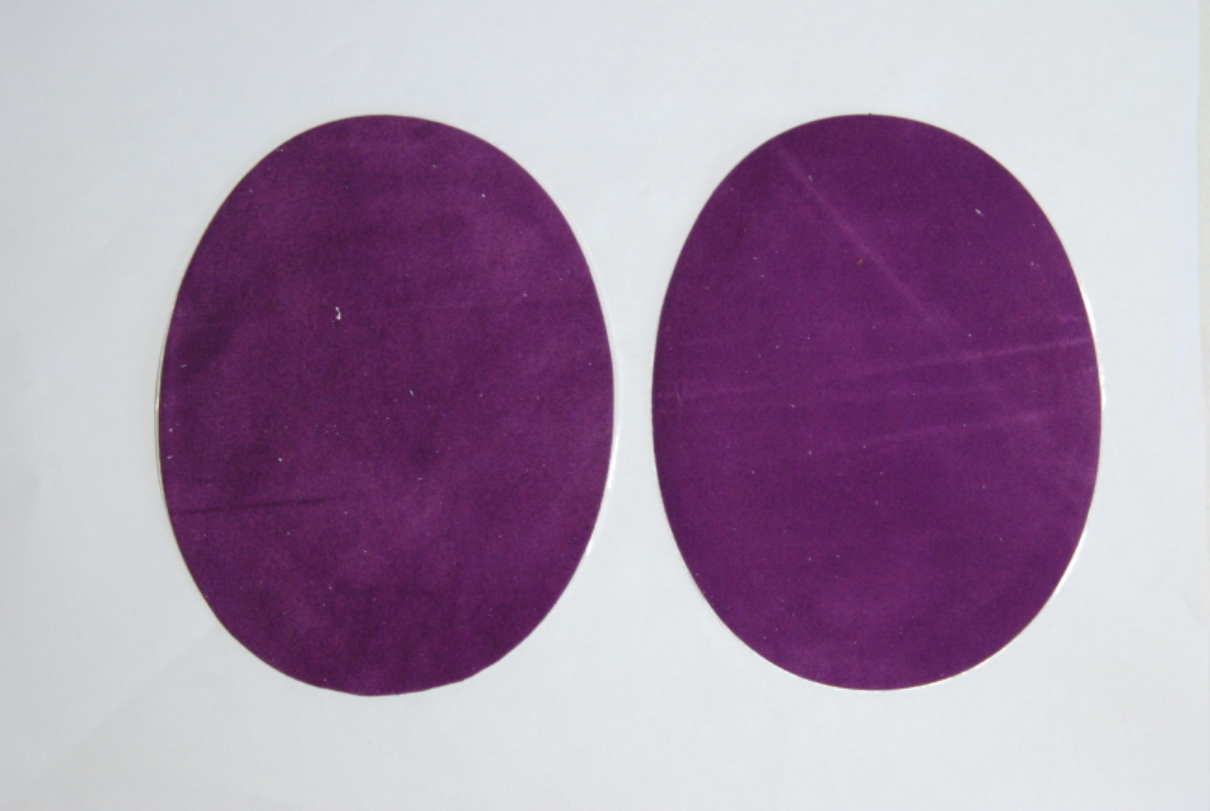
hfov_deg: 35.0
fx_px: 1919
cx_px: 605
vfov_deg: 23.9
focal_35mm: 57
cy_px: 406
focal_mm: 38
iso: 1600
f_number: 7.1
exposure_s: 1/125
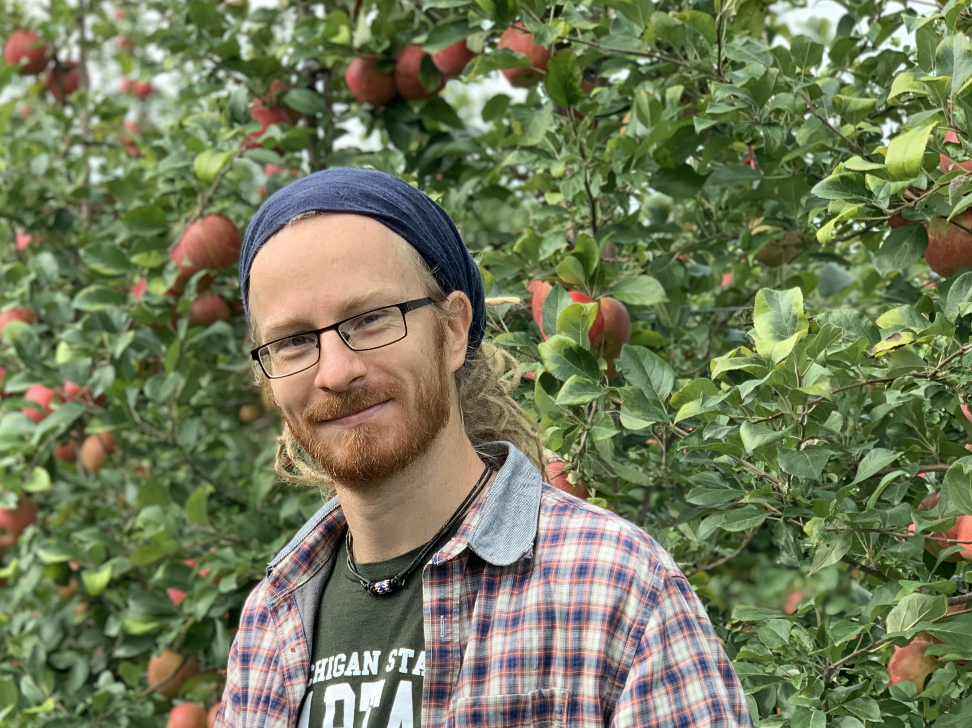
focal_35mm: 86
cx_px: 338
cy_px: 524
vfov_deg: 17.1
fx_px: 2415
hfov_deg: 22.7
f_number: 2.4
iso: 16
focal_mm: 6
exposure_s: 1/154
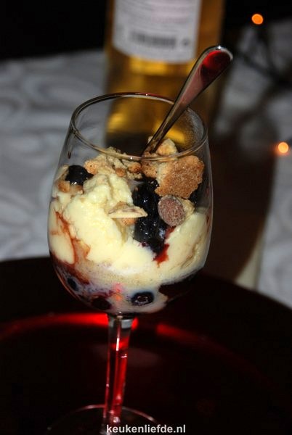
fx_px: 1455
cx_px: 146
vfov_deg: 17.0
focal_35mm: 120
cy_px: 218
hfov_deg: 11.5
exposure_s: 1/60
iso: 200
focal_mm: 80
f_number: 5.6
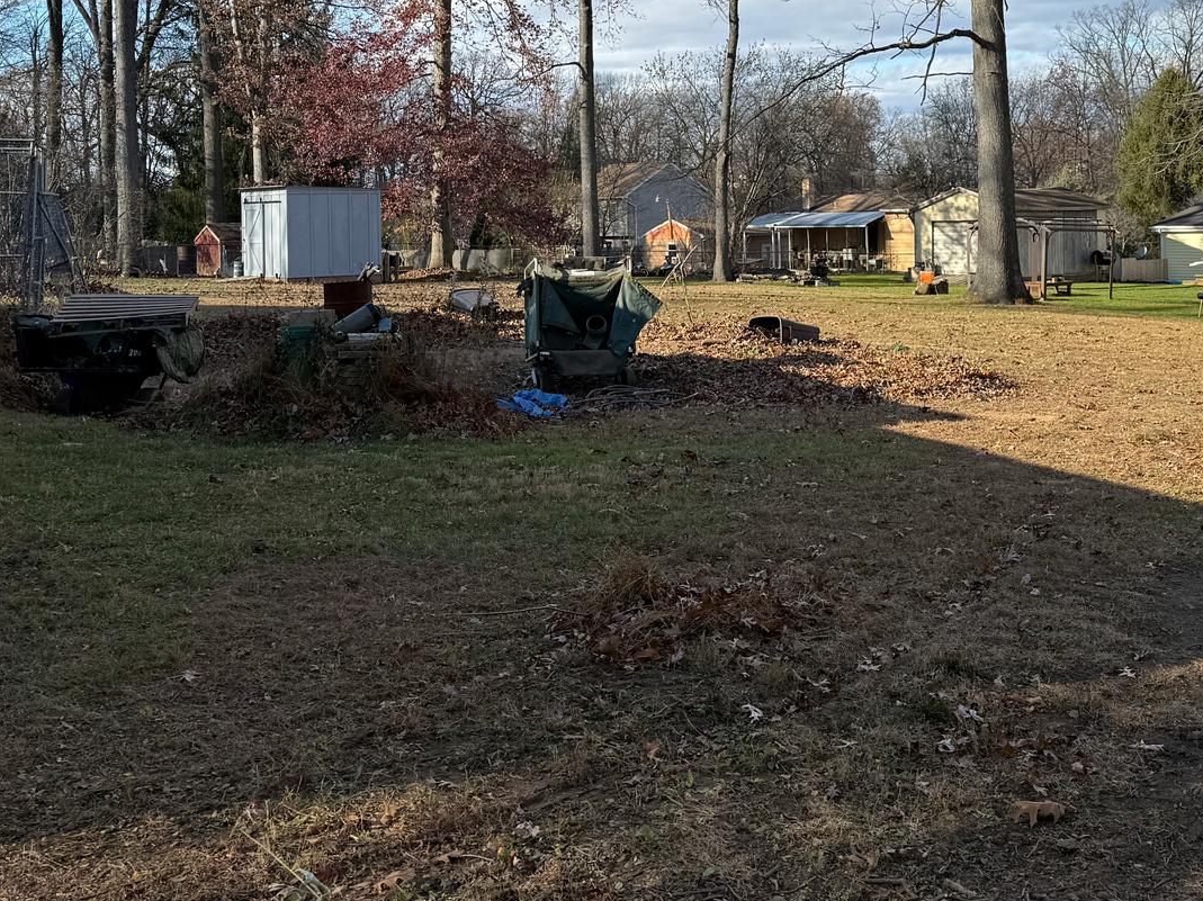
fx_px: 1598
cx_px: 767
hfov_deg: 40.9
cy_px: 196
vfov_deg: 30.8
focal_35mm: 46
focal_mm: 6.76
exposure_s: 1/2611
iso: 80
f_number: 1.78
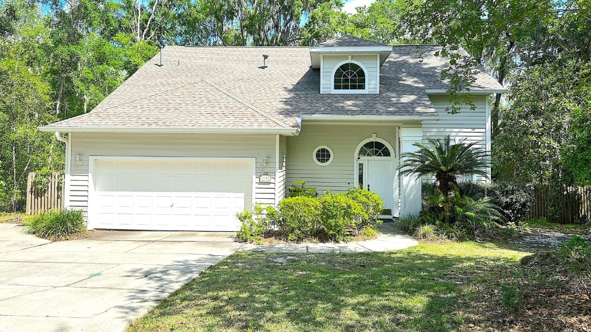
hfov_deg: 69.9
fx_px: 423
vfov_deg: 42.7
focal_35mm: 27
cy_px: 134
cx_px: 294
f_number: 1.78
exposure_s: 1/1072
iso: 80
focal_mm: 6.86
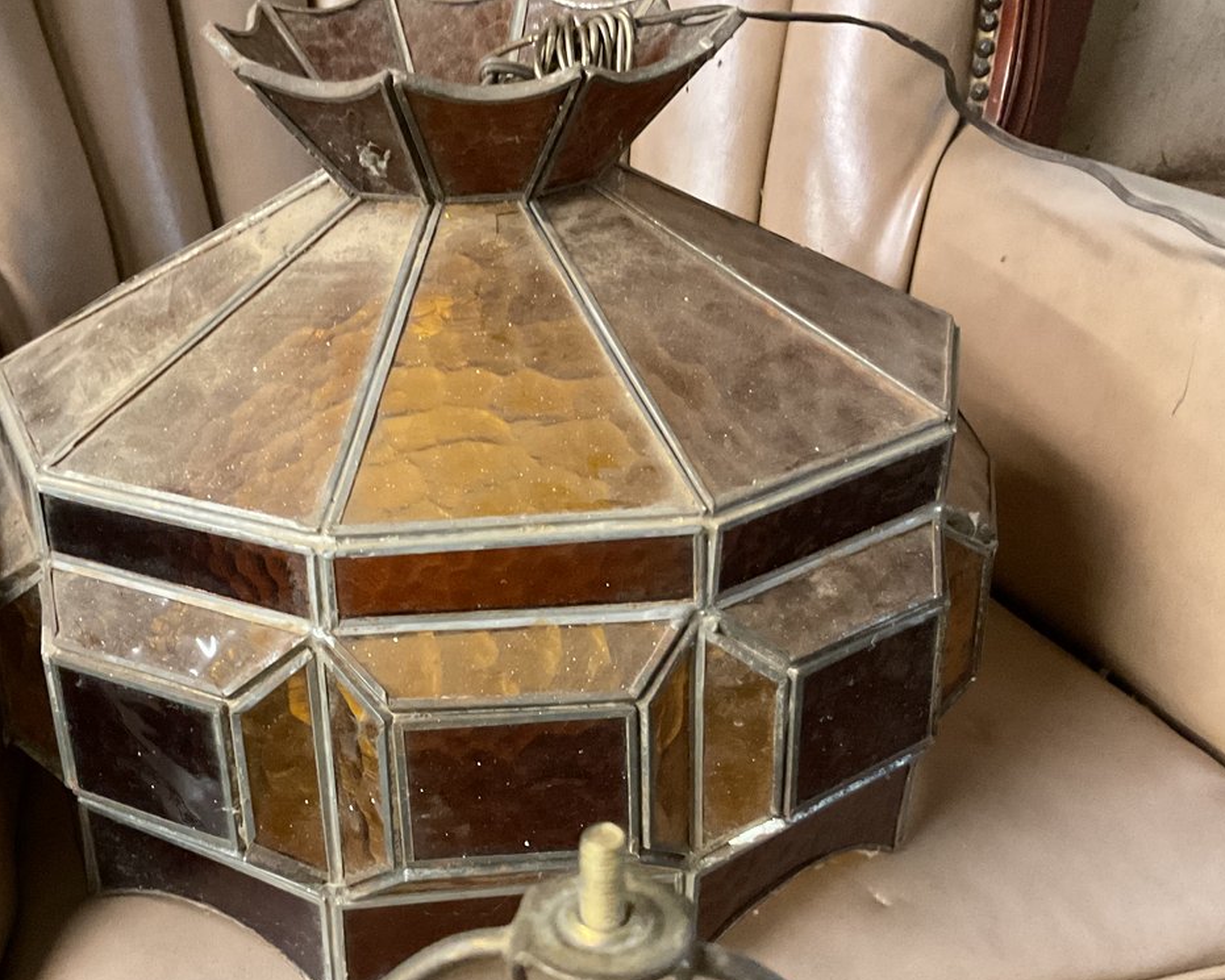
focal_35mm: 46
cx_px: 510
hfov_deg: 40.2
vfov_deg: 32.4
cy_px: 682
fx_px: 1668
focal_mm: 3
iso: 400
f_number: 1.8
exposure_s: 1/30
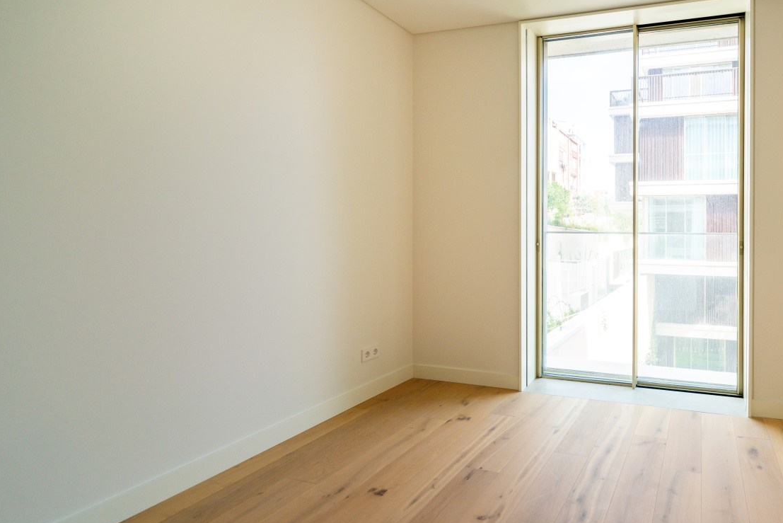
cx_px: 559
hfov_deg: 82.0
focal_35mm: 19
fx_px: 413
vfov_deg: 64.5
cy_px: 245
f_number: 9
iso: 320
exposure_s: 1/100
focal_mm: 13
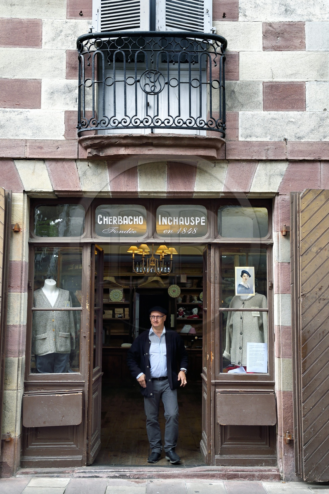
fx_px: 549
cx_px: 164
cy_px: 247
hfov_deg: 33.4
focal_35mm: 40
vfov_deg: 48.5
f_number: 8
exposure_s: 1/100
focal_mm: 40
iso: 800
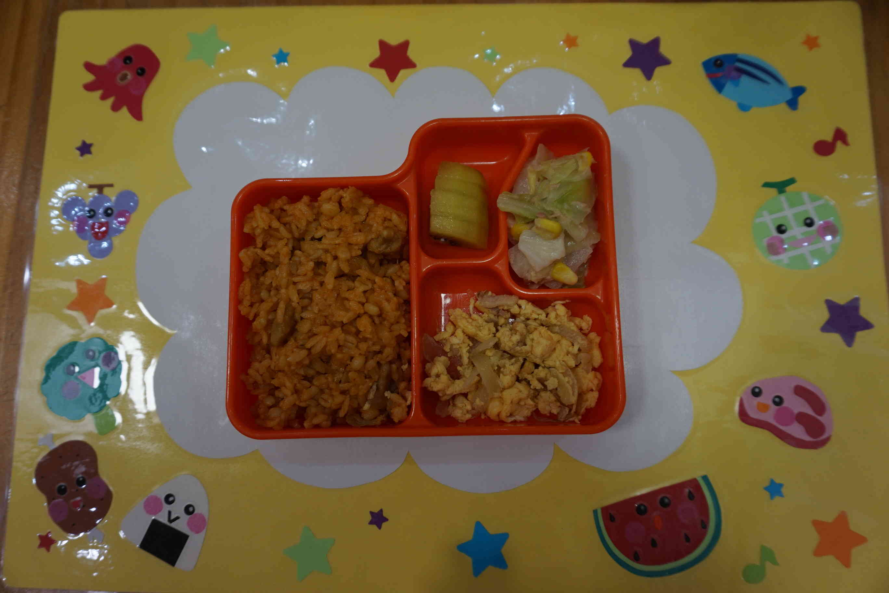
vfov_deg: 53.1
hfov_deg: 73.7
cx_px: 444
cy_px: 296
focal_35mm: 24
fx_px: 593
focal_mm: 16
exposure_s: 1/60
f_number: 4
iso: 160
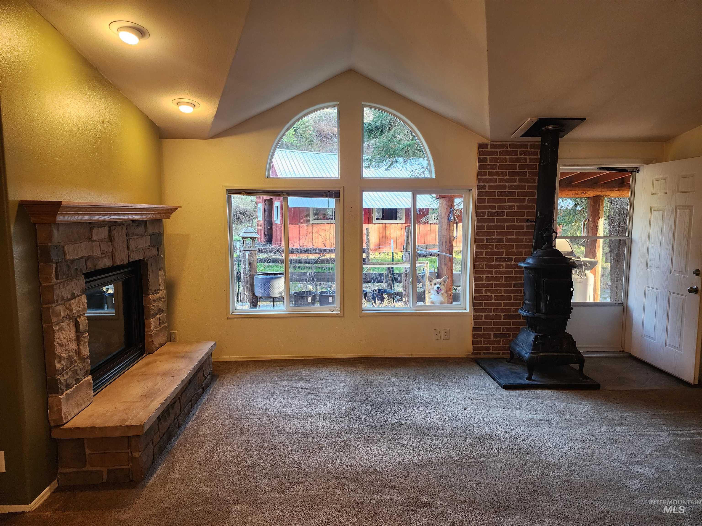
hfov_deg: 73.9
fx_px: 466
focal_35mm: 23
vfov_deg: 58.9
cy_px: 263
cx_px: 351
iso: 320
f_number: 1.8
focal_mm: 6.4
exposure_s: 1/120
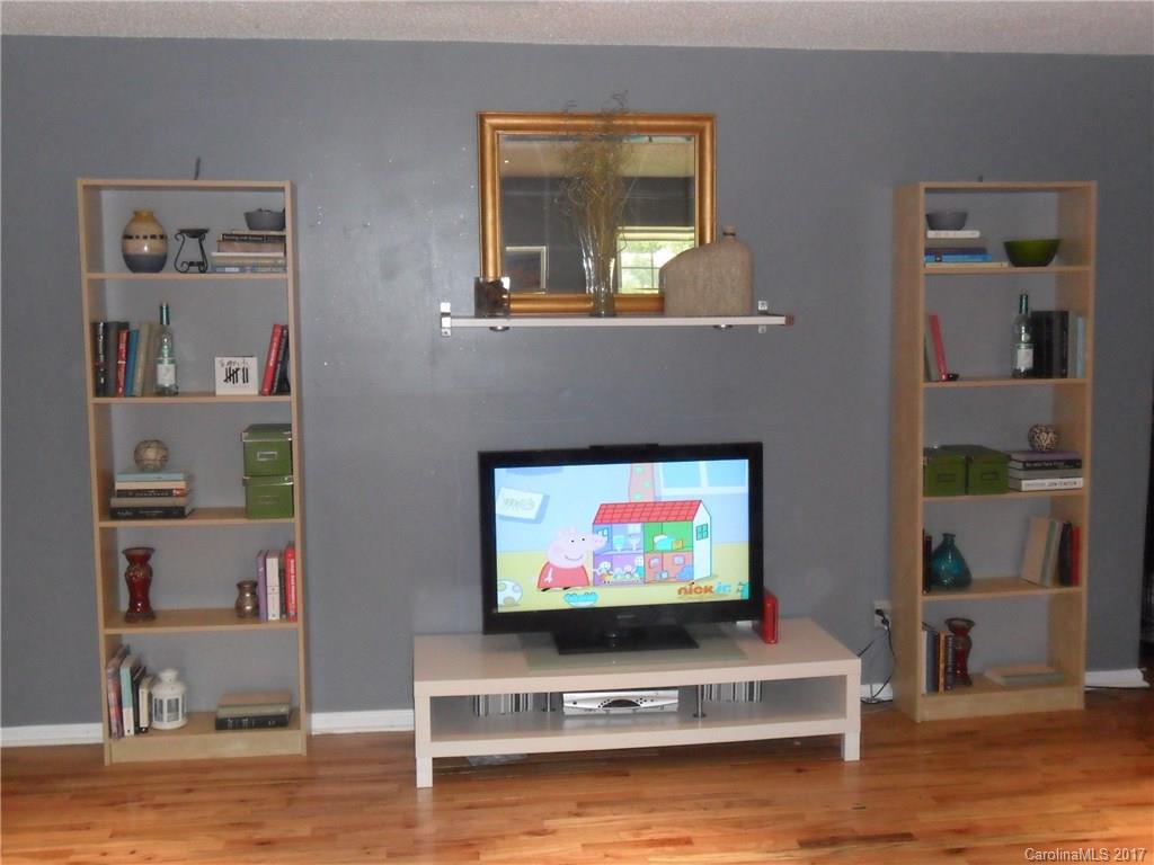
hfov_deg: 50.1
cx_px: 577
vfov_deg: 38.7
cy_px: 432
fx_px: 1233
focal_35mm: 37
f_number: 4
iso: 400
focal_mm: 6.6
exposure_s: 1/45
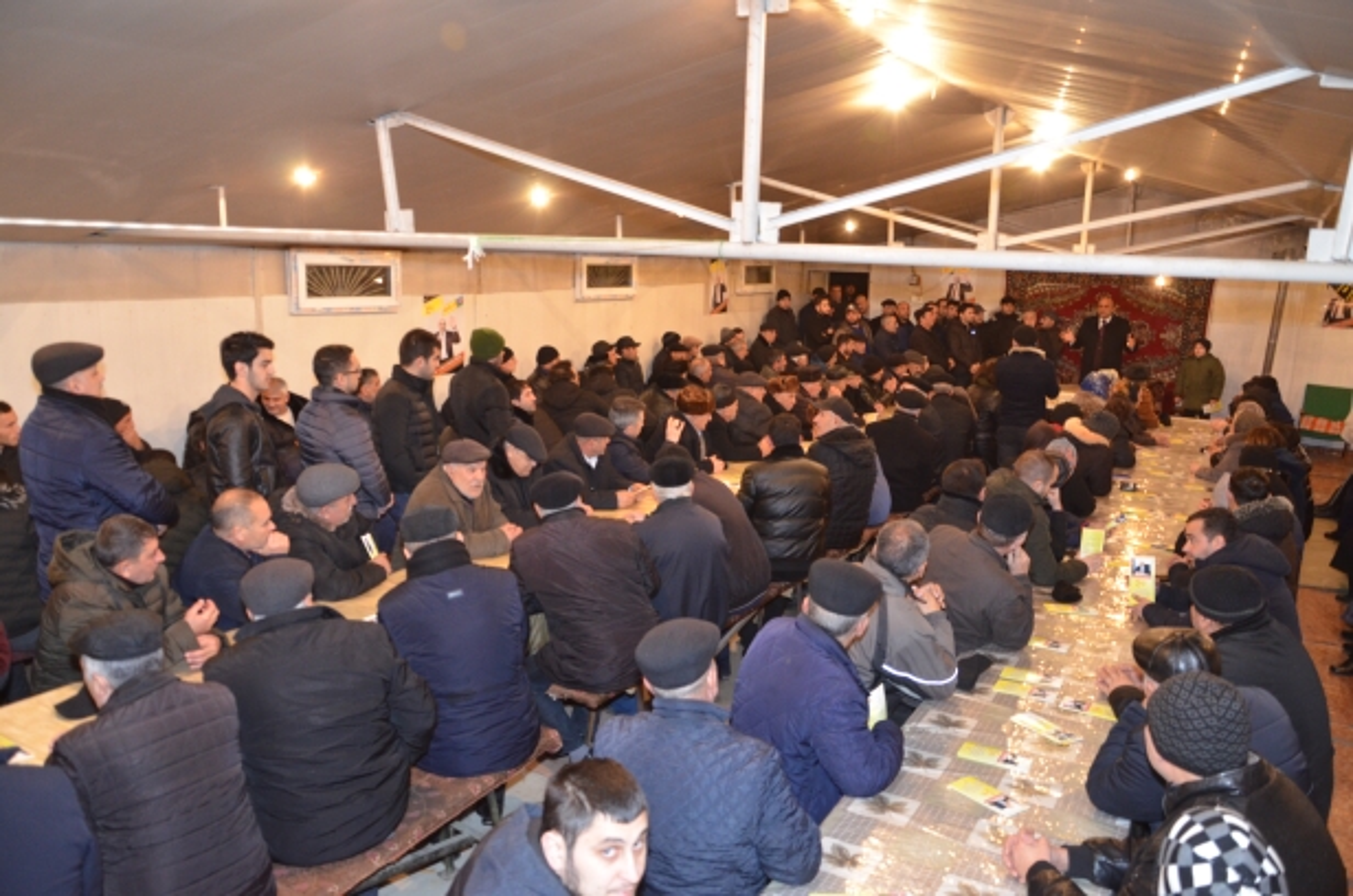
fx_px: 1013
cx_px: 676
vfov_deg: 47.7
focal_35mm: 27
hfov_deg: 67.5
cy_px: 448
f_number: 3.5
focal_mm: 18
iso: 1600
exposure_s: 1/60
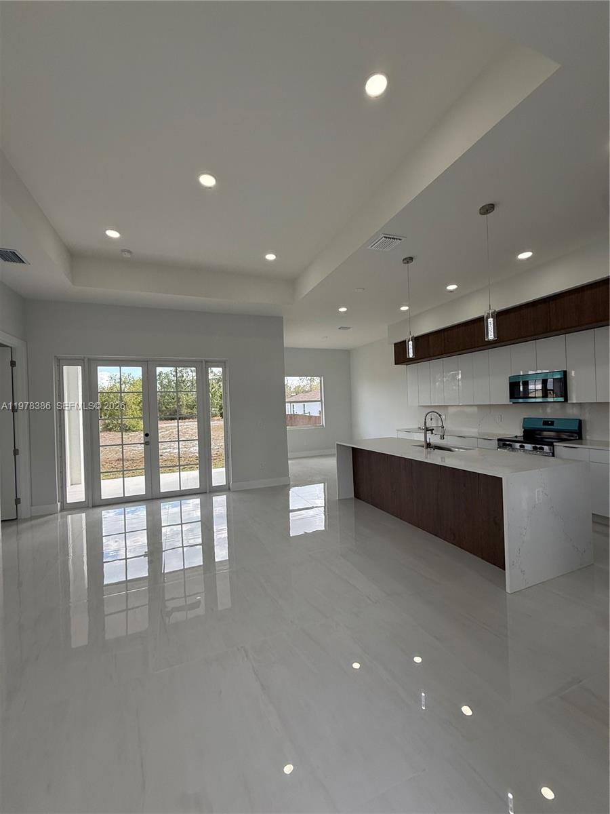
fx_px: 329
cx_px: 305
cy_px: 407
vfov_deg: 102.1
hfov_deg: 85.7
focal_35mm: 14
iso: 64
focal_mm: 2.22
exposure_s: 1/319
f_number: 2.2
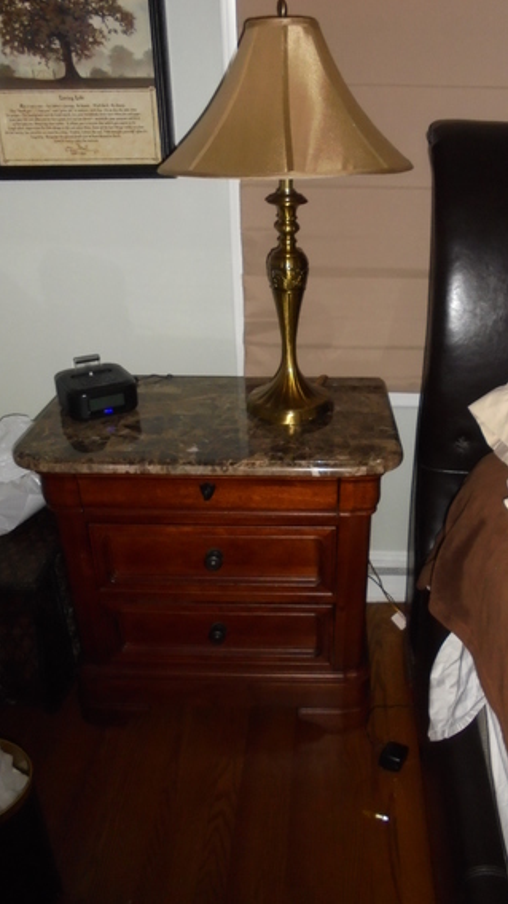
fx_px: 694
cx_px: 316
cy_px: 451
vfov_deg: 66.1
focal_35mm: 29
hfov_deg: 39.9
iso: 400
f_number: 3.5
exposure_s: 1/30
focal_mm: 4.6
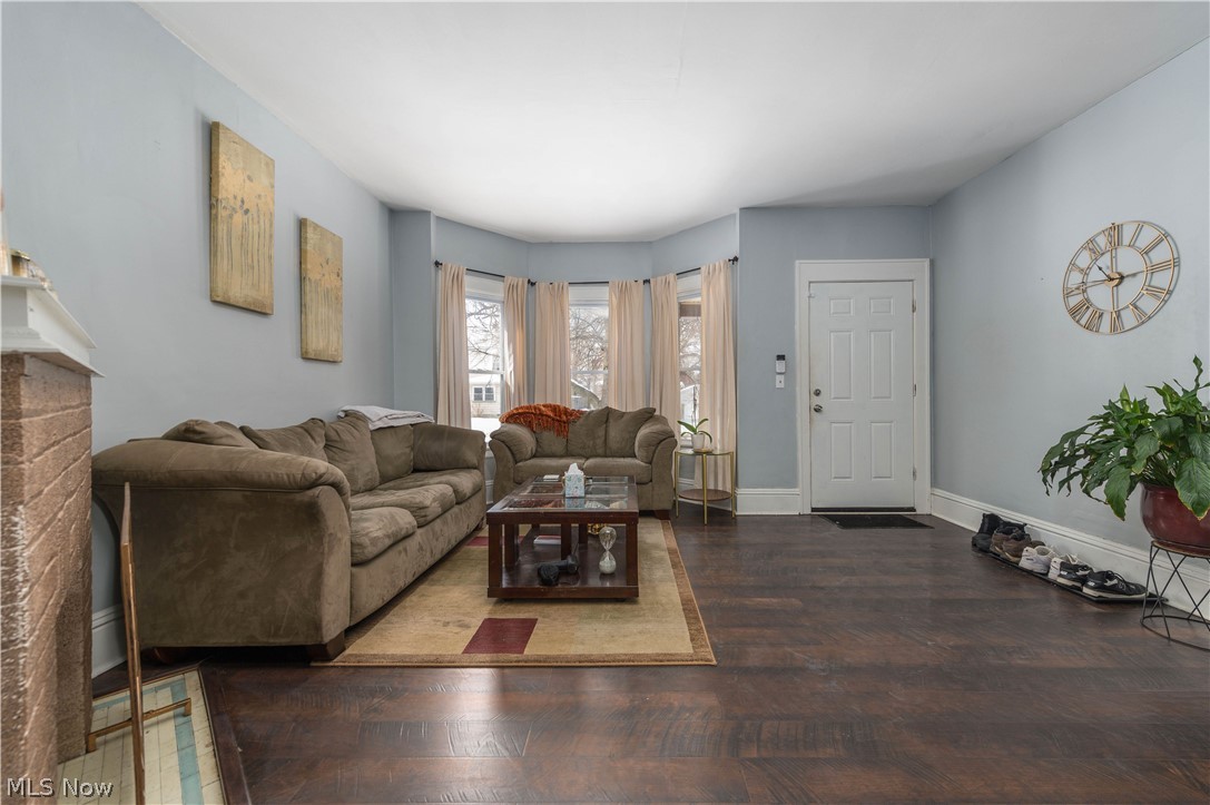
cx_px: 605
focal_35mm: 14
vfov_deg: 81.1
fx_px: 470
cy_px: 402
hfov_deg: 104.3
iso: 200
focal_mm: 14
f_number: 9
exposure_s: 1/60
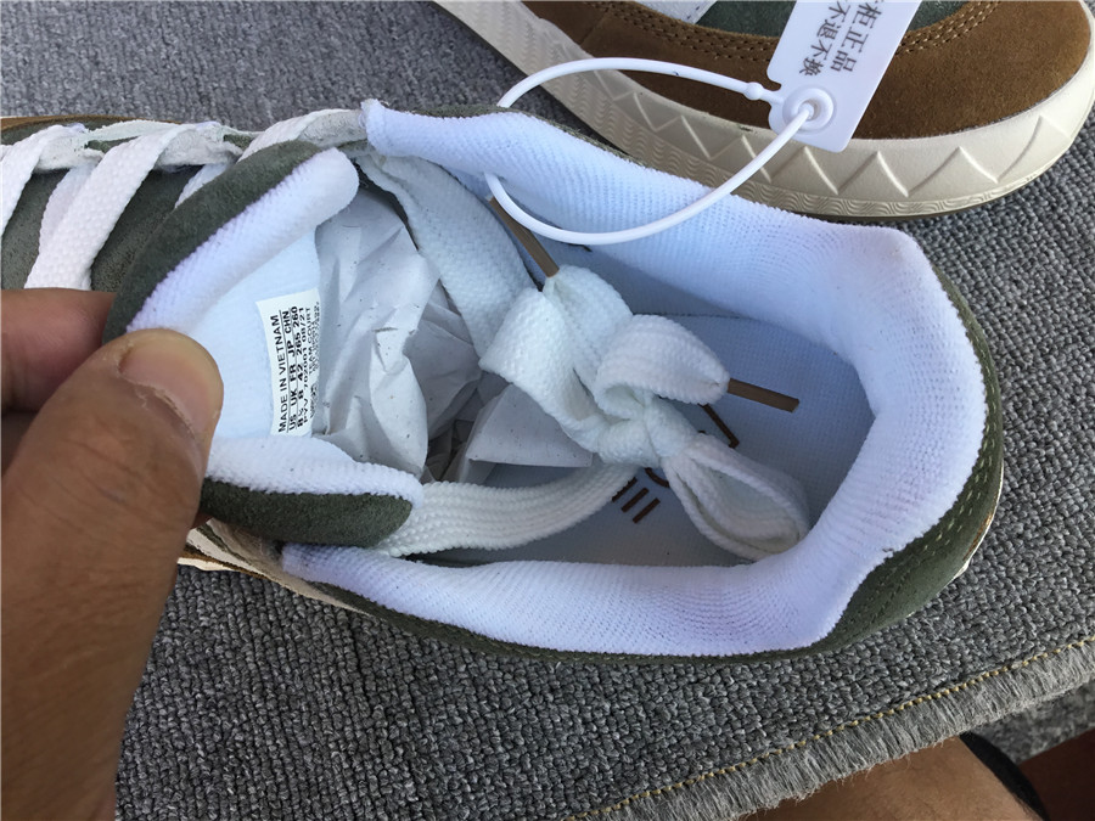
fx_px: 981
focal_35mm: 31
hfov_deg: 58.4
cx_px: 548
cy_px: 410
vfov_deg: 45.4
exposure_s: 1/159
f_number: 2.4
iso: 25
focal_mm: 3.3
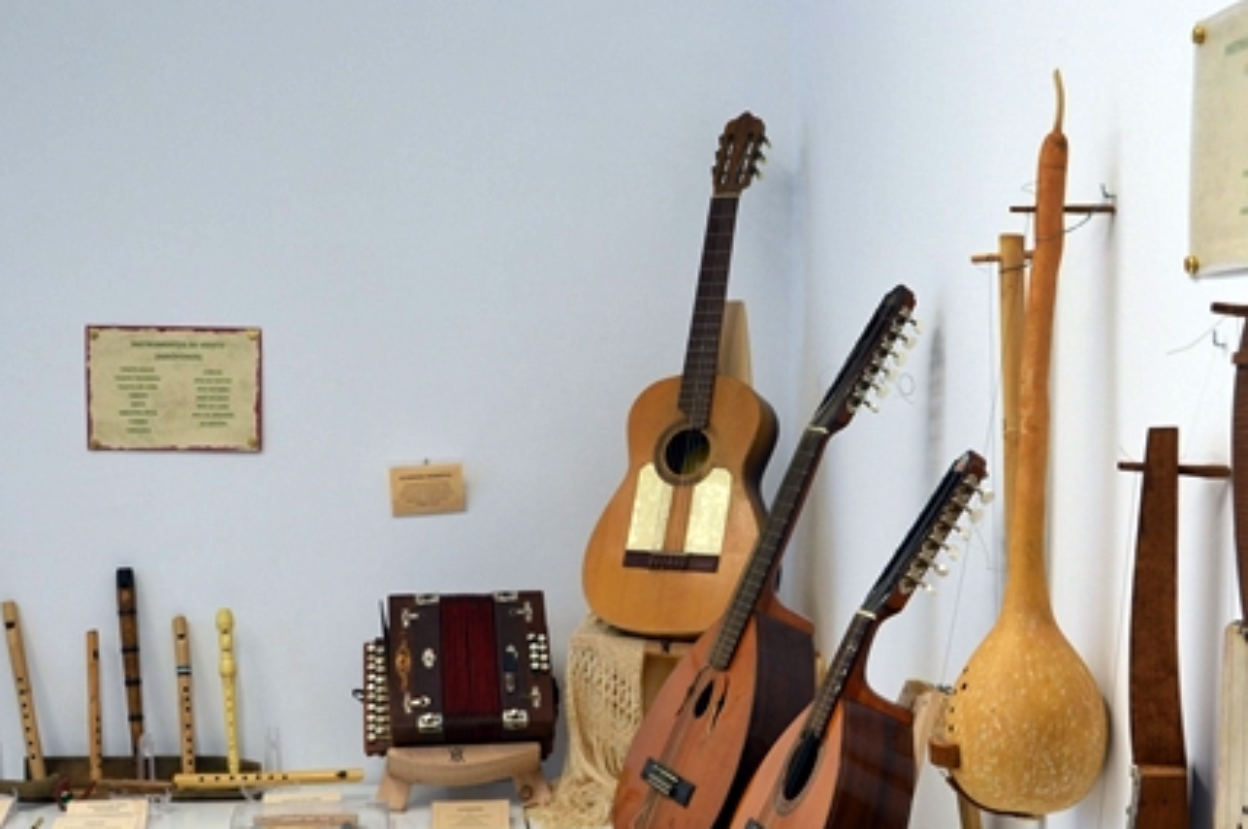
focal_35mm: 51
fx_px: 1766
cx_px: 815
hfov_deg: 38.6
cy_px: 556
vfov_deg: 26.3
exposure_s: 1/60
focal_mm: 20
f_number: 4
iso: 400
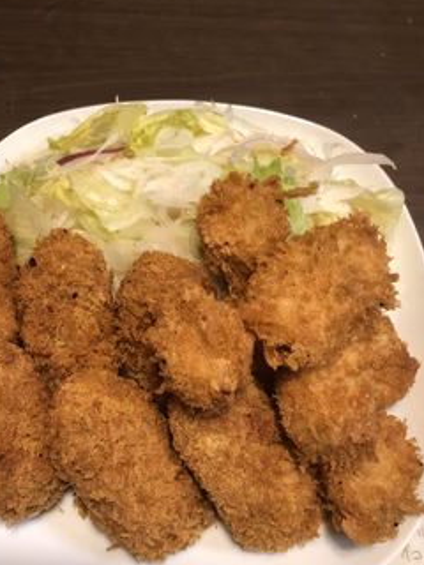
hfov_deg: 40.6
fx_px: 572
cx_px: 186
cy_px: 242
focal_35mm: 35
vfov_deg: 52.4
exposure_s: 1/17
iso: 50
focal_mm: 3.99
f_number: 1.8
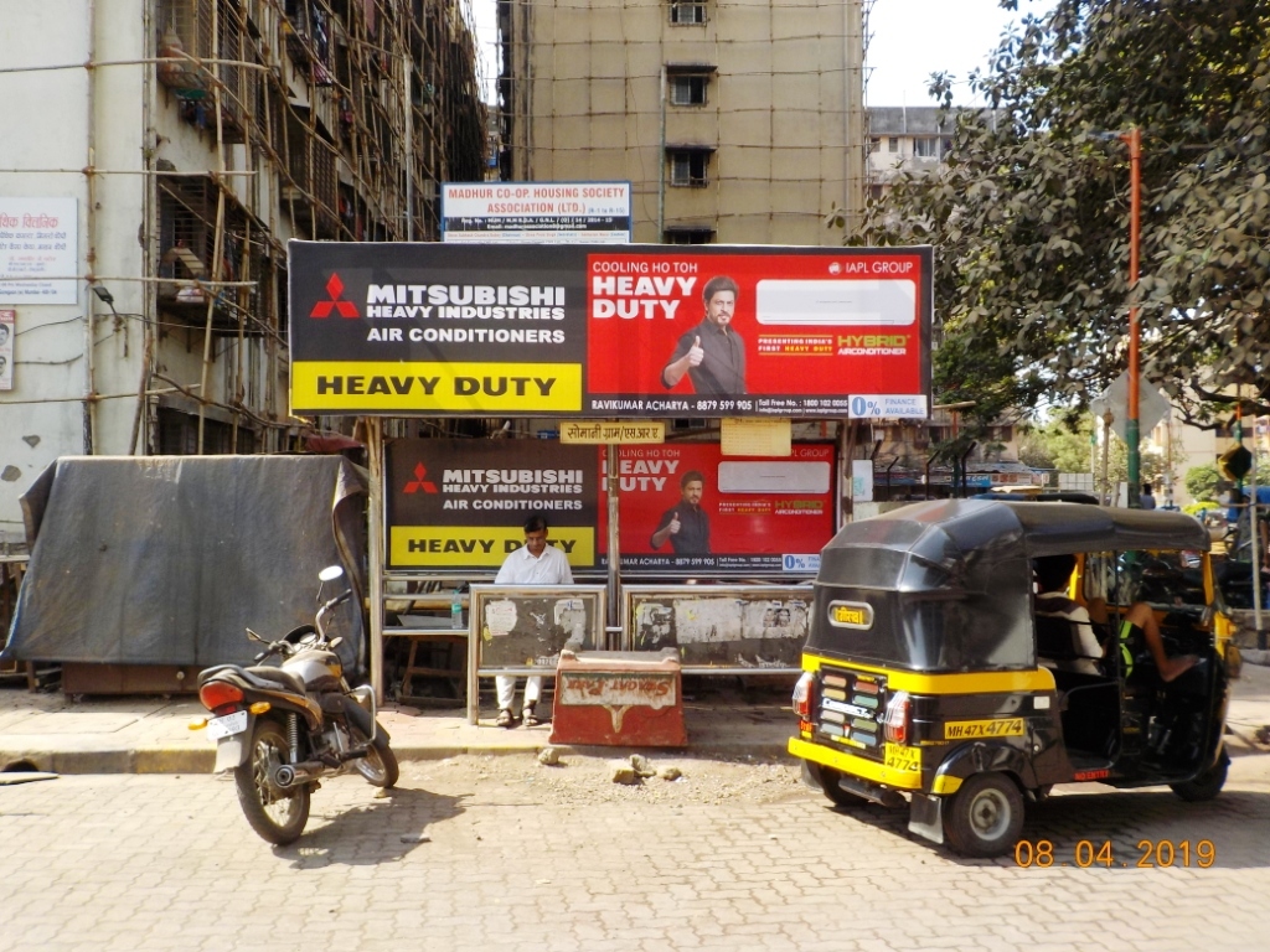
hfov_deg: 60.0
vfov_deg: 46.8
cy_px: 476
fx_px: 1101
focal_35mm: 30
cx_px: 635
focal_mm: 4.1
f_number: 3.3
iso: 125
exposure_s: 1/400
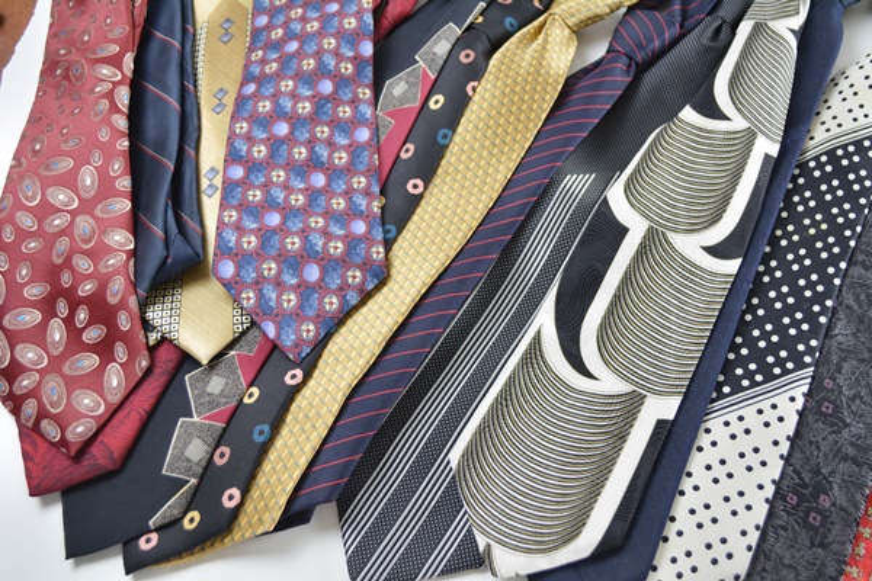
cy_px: 290
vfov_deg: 34.2
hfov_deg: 49.6
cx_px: 436
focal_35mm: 39
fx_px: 945
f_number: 4.5
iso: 400
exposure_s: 1/80
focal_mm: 26
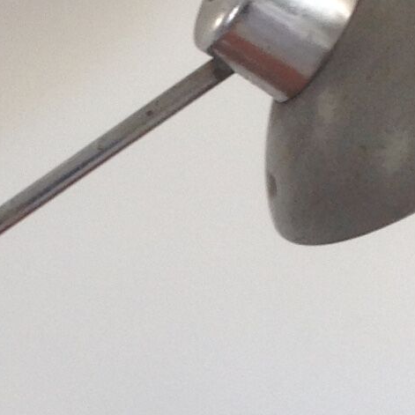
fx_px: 2306
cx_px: 167
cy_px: 337
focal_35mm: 170
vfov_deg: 10.3
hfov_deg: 10.3
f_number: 2.4
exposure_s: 1/30
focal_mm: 4.28
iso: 64
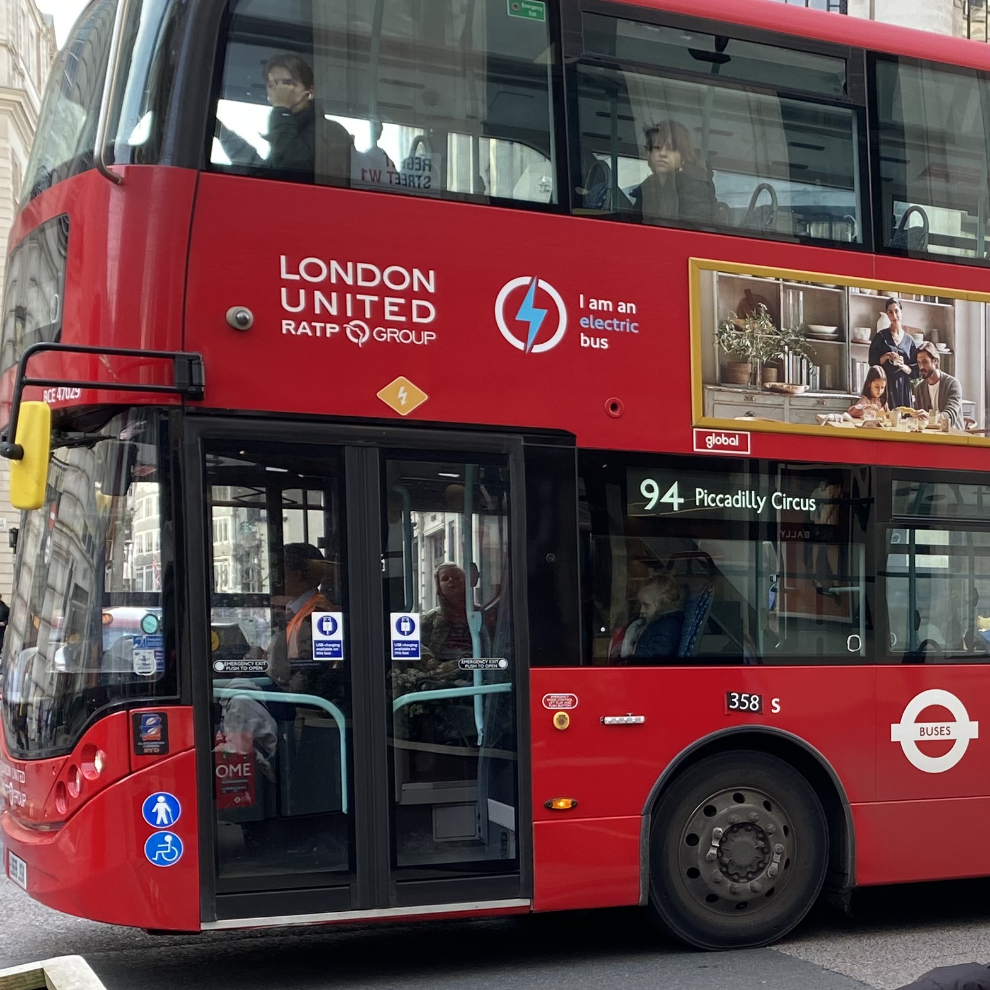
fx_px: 1909
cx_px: 963
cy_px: 778
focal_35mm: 59
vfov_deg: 28.5
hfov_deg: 27.6
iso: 32
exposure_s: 1/156
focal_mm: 4.25
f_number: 1.8
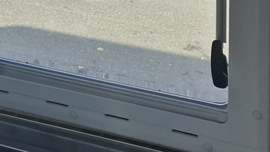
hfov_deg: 18.0
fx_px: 716
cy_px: -250
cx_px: -185
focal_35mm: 100
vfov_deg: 10.1
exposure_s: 1/419
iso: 50
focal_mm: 5.54
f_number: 1.8
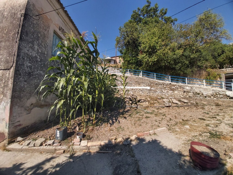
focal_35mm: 12
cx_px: 116
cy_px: 88
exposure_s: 1/2034
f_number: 2.2
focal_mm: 1.42
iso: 40
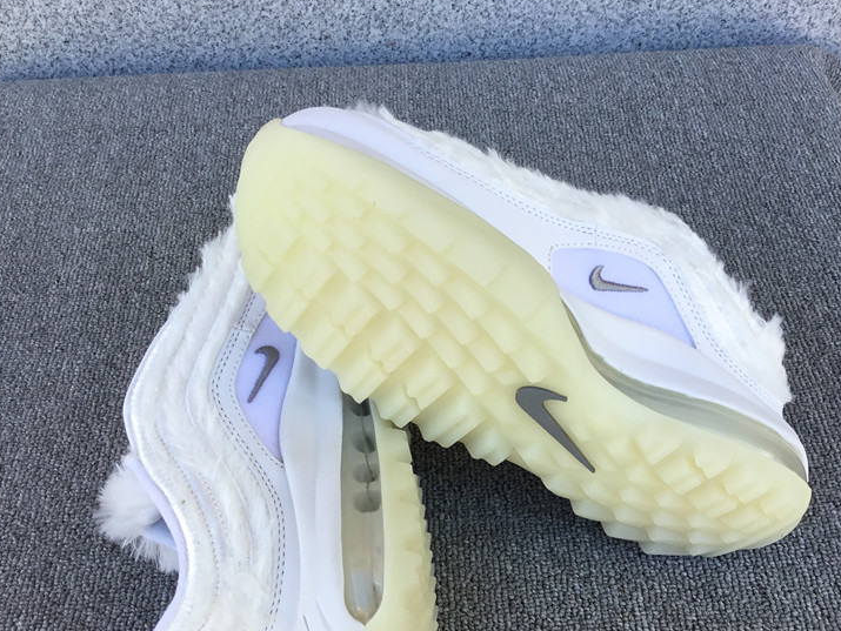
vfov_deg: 36.8
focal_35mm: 39
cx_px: 459
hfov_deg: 47.8
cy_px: 341
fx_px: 948
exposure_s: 1/168
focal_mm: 3.3
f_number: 2.4
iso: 25
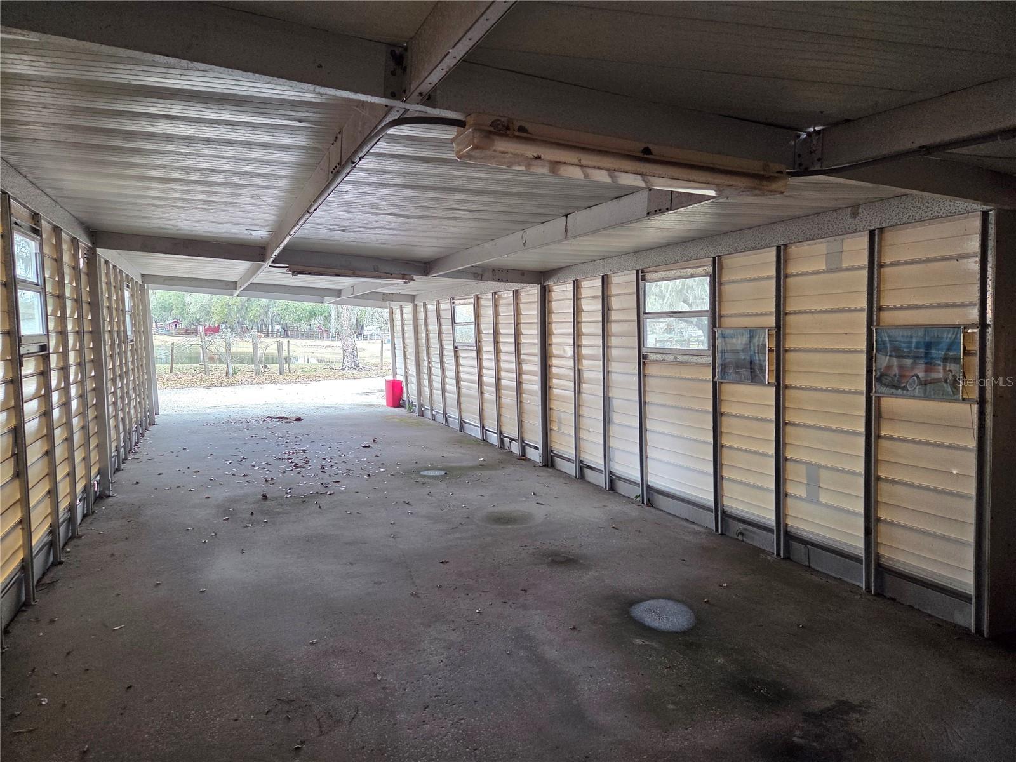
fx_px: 675
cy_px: 381
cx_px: 508
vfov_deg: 58.9
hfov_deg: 73.9
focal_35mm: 23
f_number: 1.8
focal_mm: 5.4
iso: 160
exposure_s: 1/180
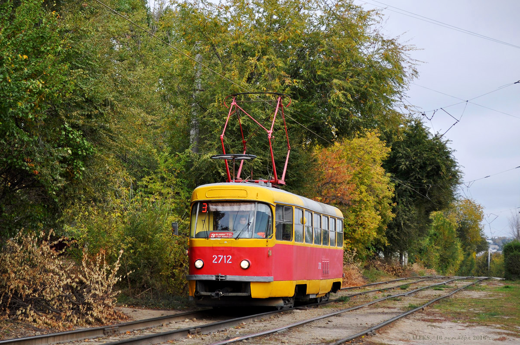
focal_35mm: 68
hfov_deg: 29.9
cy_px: 172
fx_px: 974
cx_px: 260
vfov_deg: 20.1
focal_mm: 45
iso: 200
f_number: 6.3
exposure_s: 1/320
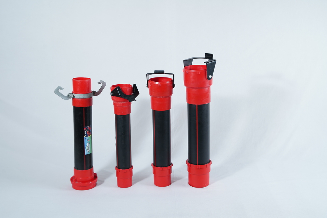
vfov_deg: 29.3
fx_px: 418
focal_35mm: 46
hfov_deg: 42.7
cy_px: 109
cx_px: 164
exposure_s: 1/100
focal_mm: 46
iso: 500
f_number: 8
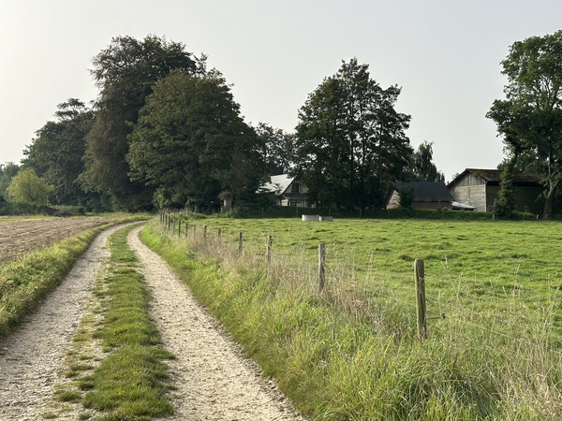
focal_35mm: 48
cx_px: 281
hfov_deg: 39.7
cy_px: 210
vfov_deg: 30.3
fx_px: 779
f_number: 1.78
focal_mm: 6.86
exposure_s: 1/2732
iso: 64
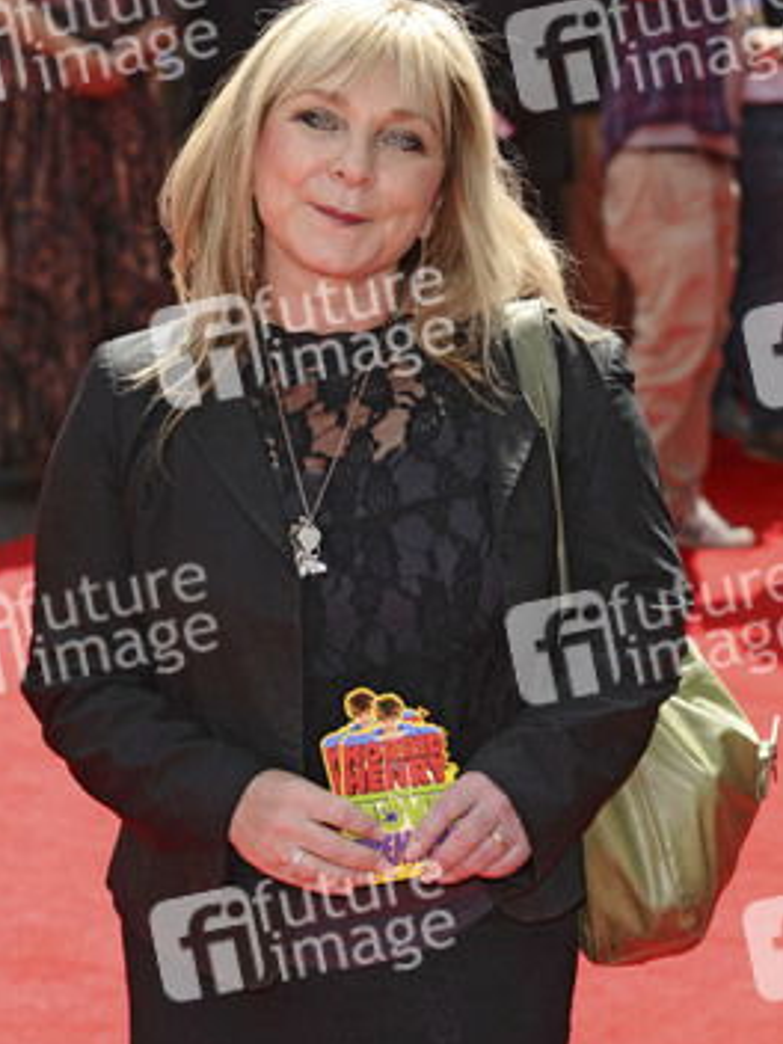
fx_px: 3951
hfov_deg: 11.3
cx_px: 390
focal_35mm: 131
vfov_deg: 15.1
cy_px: 486
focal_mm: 80
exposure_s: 1/250
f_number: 5.6
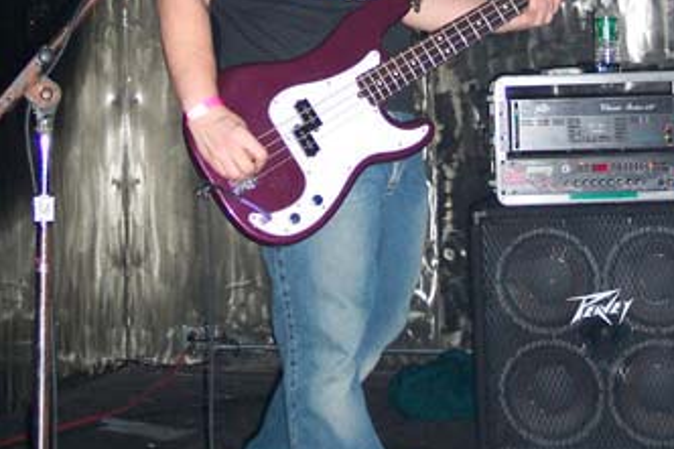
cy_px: -53
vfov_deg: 15.9
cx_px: 363
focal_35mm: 83
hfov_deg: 24.5
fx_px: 1553
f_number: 3.4
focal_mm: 10.7
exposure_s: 1/45
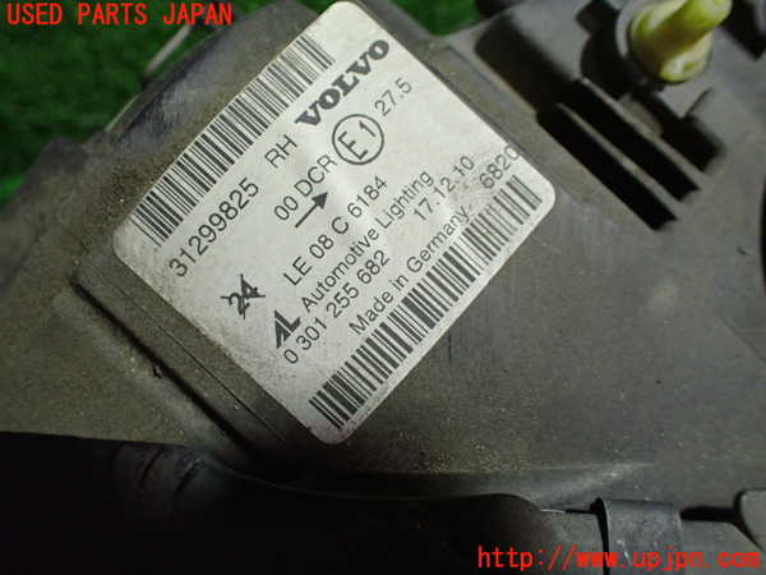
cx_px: 383
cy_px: 288
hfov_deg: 60.0
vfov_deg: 46.8
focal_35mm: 30
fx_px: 664
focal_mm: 5.4
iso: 800
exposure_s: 1/125
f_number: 2.3
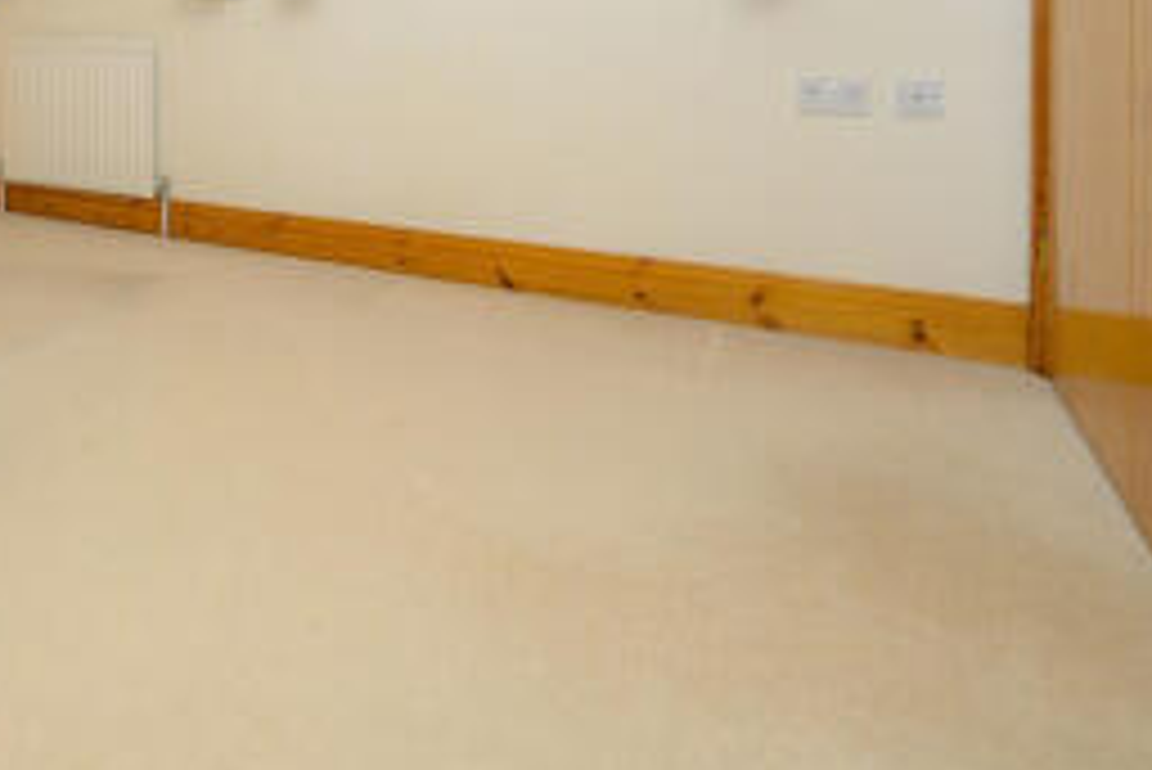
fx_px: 832
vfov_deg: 45.6
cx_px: 252
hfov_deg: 64.1
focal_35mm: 26
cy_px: 97
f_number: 6.3
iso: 500
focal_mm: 14
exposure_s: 1/125
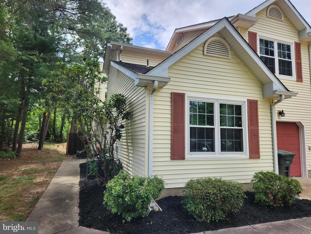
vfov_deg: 58.9
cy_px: 117
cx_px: 156
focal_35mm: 23
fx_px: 207
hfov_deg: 73.9
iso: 20
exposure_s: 1/532
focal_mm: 5.4
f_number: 1.8
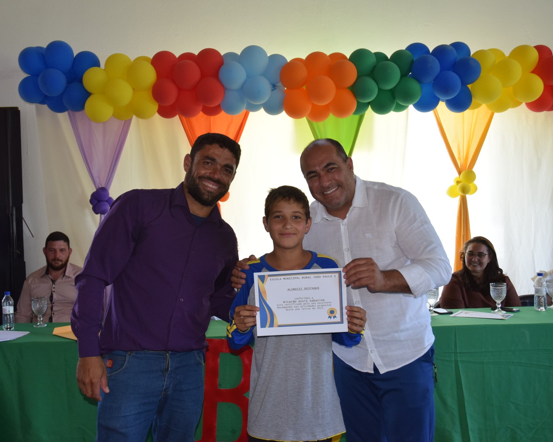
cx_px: 235
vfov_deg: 39.2
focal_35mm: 38
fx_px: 622
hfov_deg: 47.8
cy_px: 219
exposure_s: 1/100
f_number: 5
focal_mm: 22
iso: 800
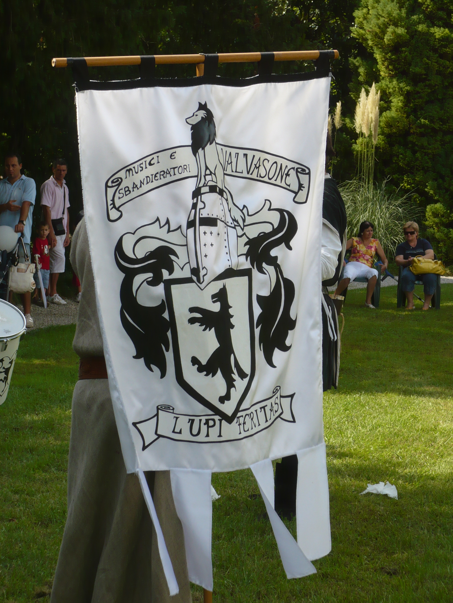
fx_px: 1832
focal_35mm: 105
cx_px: 226
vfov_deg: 18.7
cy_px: 302
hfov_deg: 14.1
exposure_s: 1/250
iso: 100
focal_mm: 17.4
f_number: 5
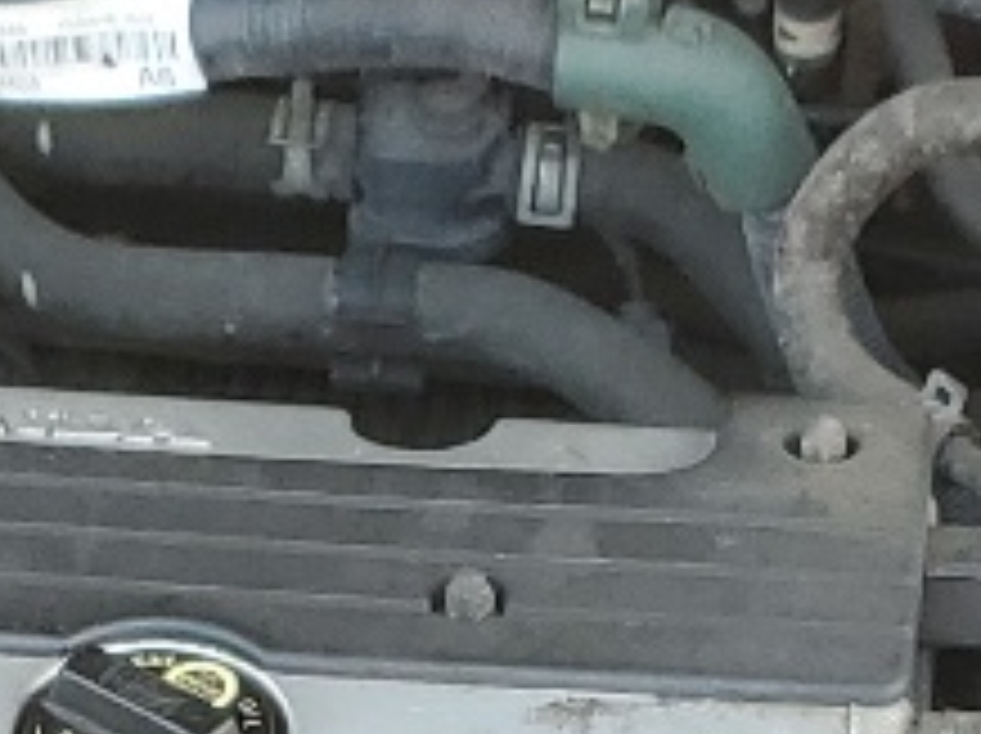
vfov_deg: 7.4
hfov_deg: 10.3
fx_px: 5407
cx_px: 765
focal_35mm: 191
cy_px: 1554
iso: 50
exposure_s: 1/120
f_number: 1.5
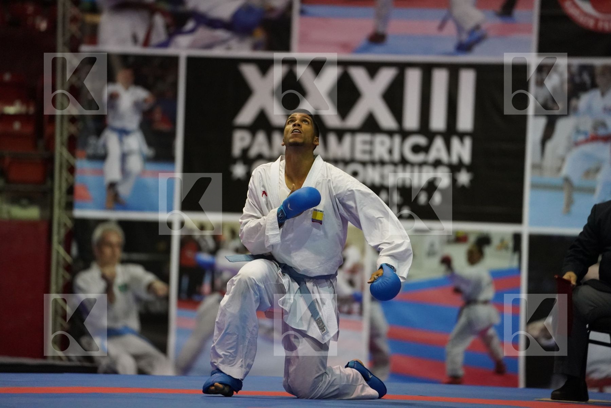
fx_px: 3394
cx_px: 306
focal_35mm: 200
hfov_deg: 10.3
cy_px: 204
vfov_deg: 6.9
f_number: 2.8
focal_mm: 200
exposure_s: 1/800
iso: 6400
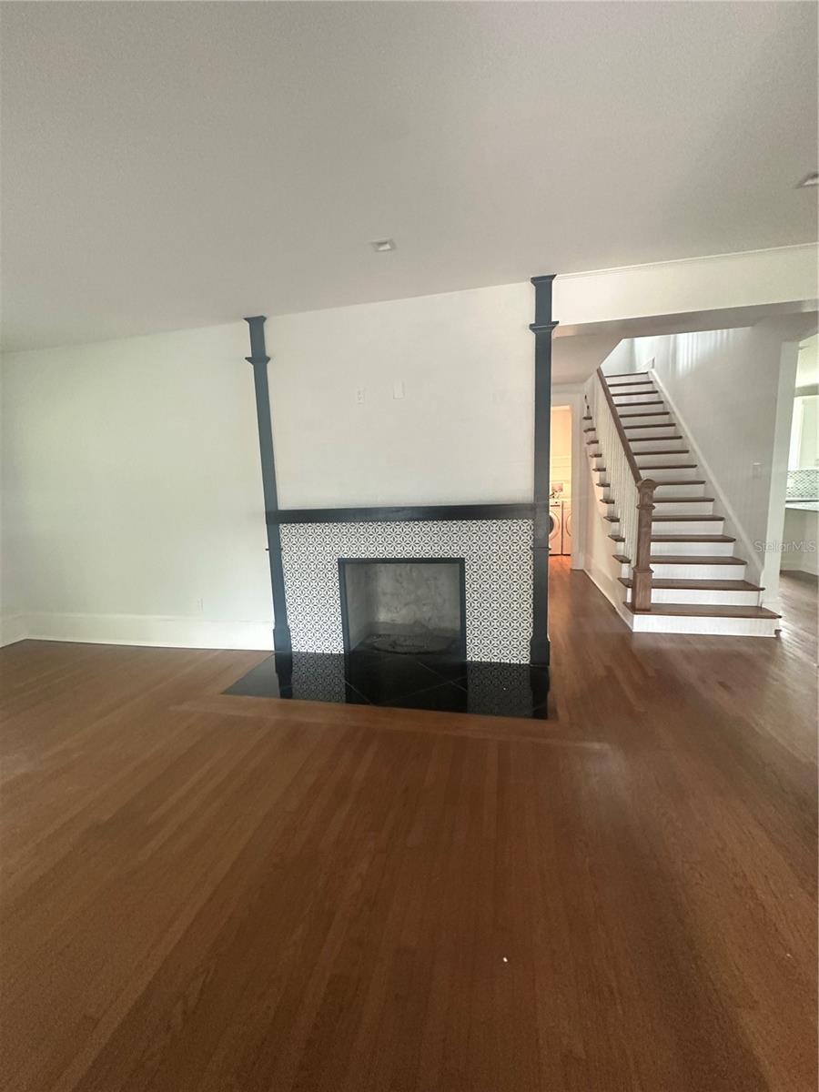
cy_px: 546
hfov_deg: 85.7
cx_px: 410
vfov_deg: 102.1
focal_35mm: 14
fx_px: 442
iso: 500
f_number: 2.2
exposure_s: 1/60
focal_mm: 2.22
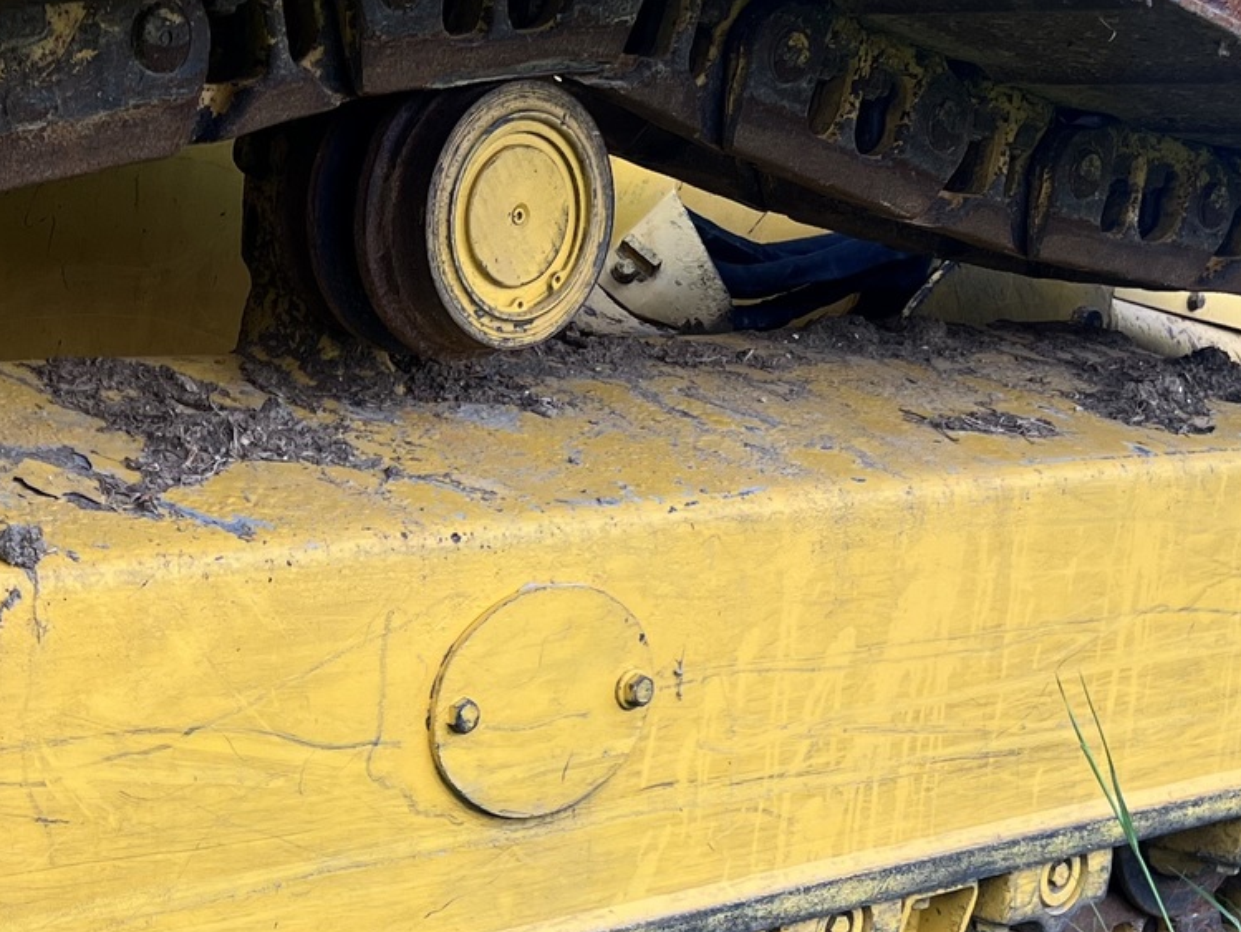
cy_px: 789
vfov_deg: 20.7
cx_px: 205
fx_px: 2510
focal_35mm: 70
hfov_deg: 27.1
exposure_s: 1/384
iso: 50
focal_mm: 5.7
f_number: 1.5
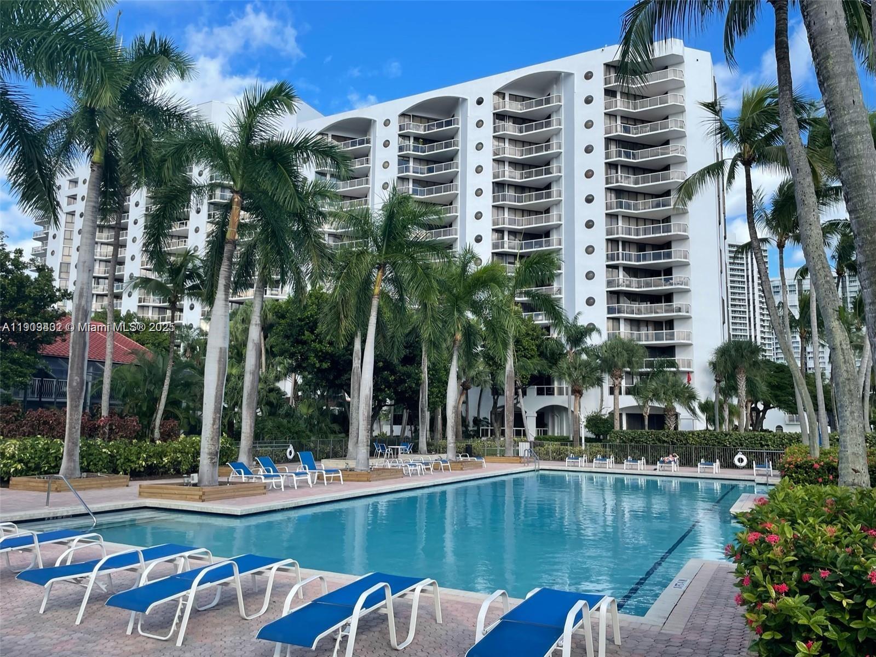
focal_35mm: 26
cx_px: 438
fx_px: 658
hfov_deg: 67.3
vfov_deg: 53.0
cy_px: 328
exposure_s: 1/1618
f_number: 1.6
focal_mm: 4.2
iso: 32
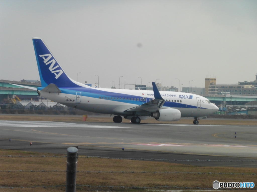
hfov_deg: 10.6
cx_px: 128
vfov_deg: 7.9
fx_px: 1388
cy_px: 96
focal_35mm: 187
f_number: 6.3
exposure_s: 1/400
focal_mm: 33.3
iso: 400
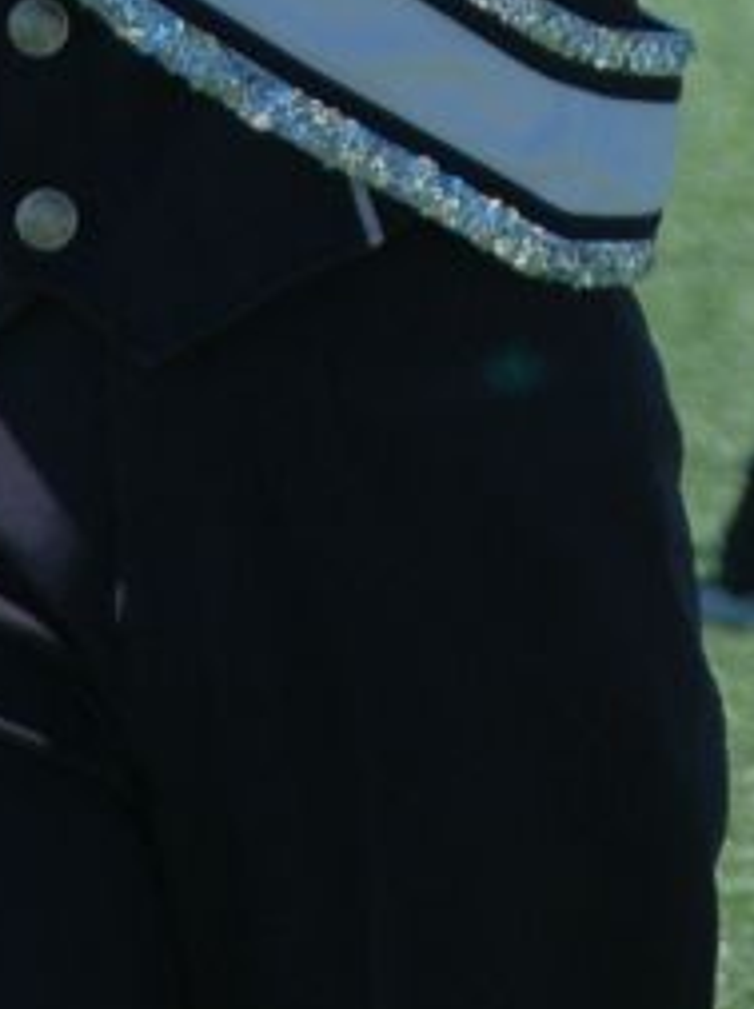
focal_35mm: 1168
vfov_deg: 1.7
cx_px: 371
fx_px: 34008
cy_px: -526
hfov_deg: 1.3
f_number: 5.6
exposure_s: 1/500
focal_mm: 200
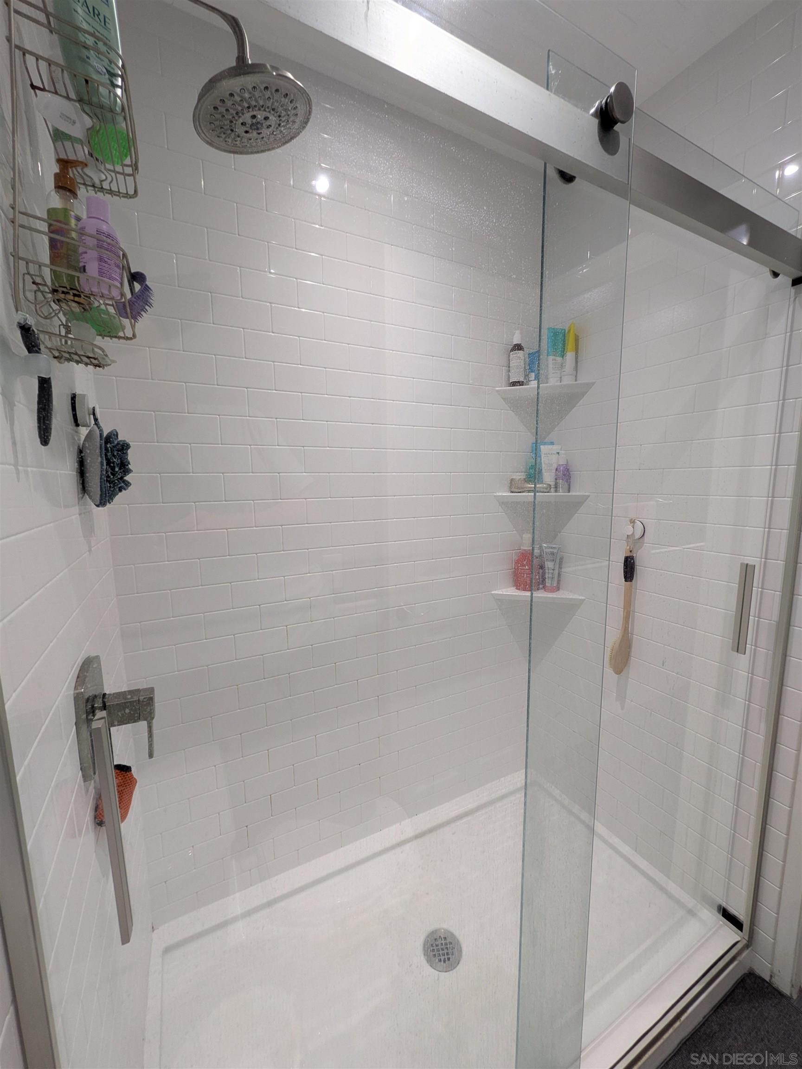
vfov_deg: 102.1
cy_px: 534
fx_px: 432
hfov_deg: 85.7
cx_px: 401
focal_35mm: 14
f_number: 2.2
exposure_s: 1/24
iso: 63
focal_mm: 1.83
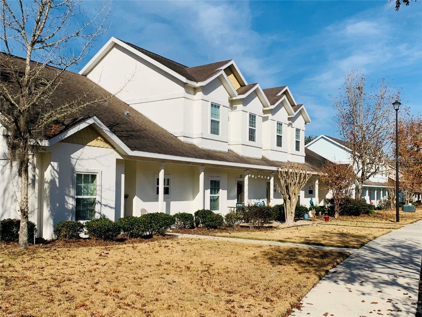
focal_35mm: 26
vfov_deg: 53.1
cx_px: 211
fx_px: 317
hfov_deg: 67.3
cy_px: 158
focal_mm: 4.25
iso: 25
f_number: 1.8
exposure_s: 1/5714
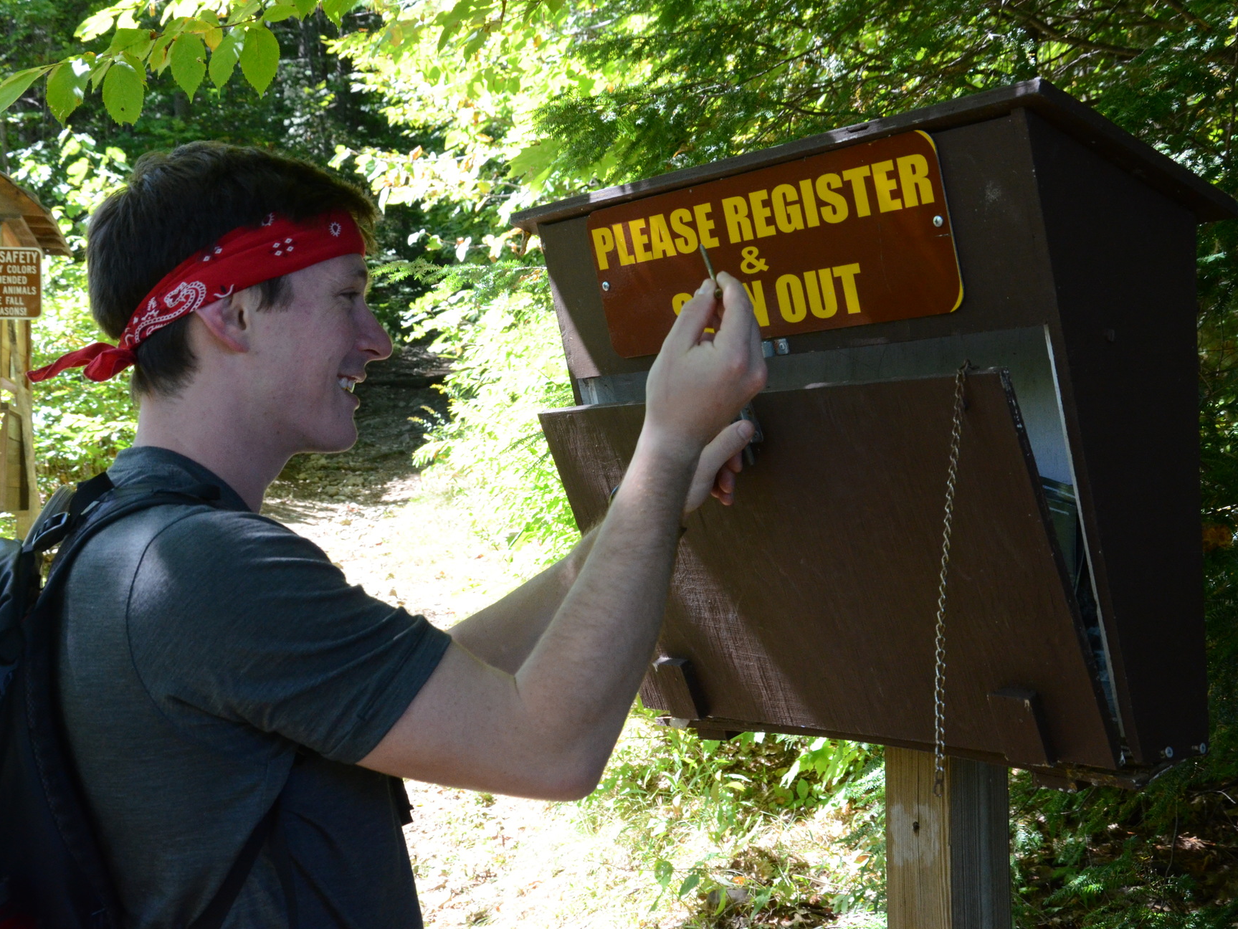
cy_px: 466
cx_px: 588
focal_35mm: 50
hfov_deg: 38.2
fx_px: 1789
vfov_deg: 29.1
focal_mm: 30
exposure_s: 1/320
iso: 1600
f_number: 9
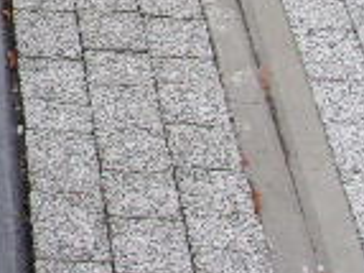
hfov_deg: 14.8
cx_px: -227
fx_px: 1271
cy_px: -176
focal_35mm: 121
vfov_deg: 11.5
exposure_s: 1/52
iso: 80
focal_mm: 4.9
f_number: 3
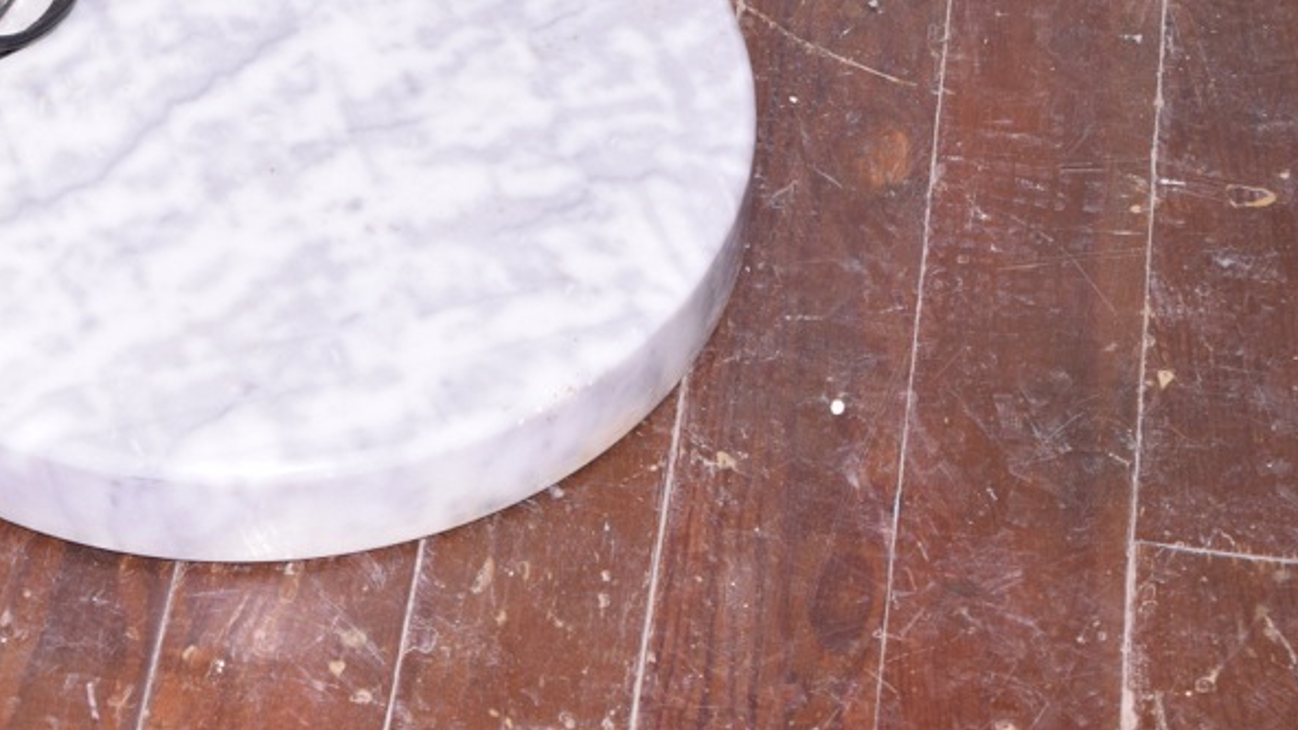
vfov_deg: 8.3
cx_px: 235
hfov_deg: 14.6
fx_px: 5021
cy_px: 30
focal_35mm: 146
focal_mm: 55
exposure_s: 1/125
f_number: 6.3
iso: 200
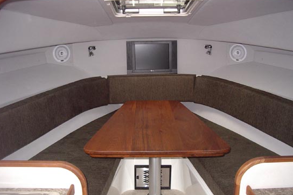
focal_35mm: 40
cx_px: 145
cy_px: 105
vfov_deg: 33.3
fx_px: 325
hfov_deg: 48.5
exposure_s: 1/60
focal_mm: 5.8
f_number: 2.6
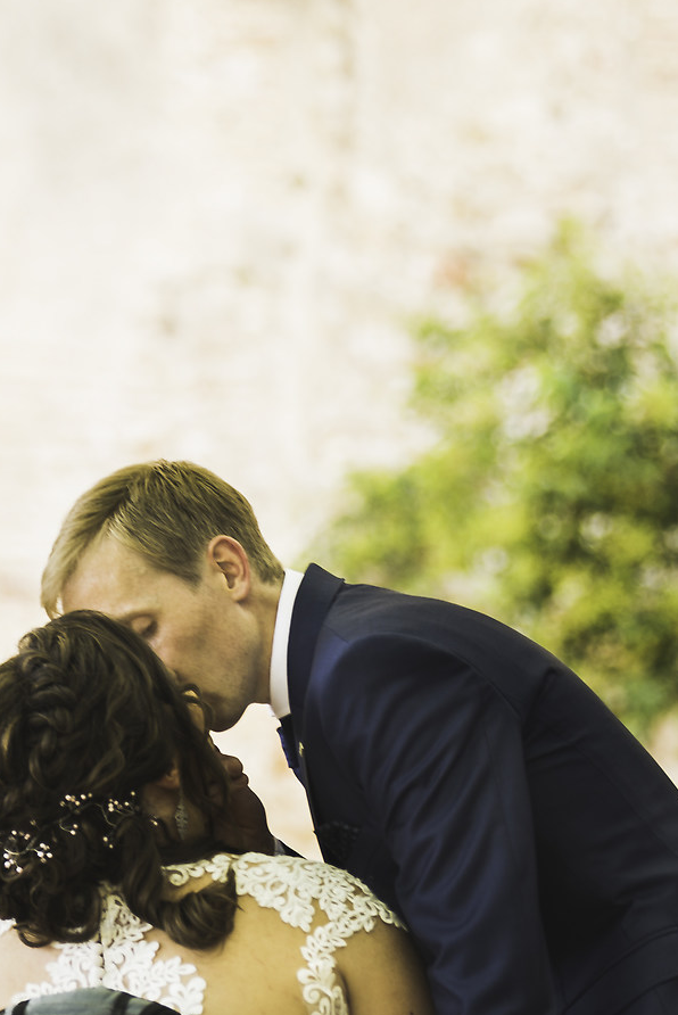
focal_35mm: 269
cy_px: 794
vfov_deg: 7.6
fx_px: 7587
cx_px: 322
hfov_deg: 5.1
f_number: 2.8
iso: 100
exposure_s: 1/125
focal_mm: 100
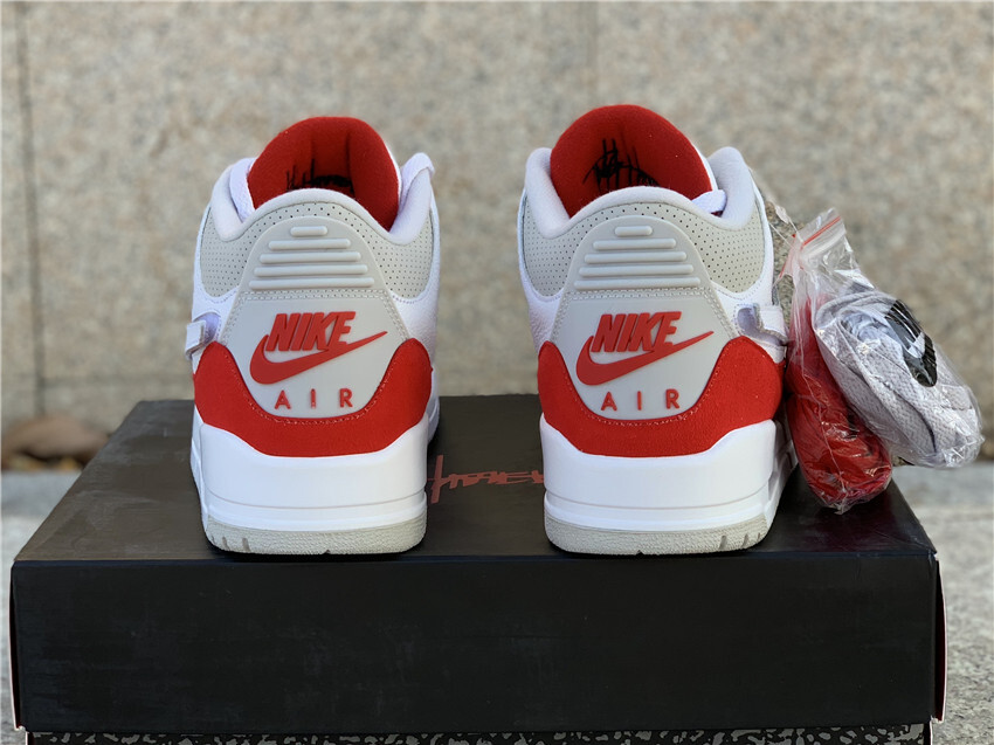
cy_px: 372
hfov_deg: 36.8
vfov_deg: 28.0
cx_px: 497
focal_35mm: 52
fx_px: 1493
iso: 25
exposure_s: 1/122
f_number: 2.4
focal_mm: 6
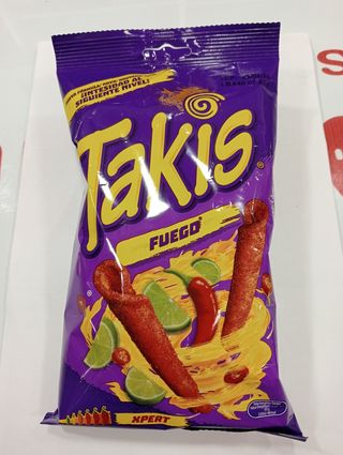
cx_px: 172
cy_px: 228
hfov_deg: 49.9
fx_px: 369
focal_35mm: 28
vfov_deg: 63.4
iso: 410
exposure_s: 1/33.3
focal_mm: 4.04
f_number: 1.8
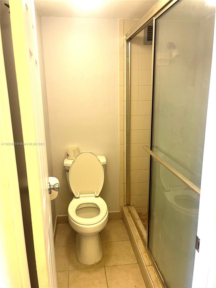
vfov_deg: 67.3
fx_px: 216
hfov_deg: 53.1
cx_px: 108
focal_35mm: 26
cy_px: 144
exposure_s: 1/60
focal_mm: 5.1
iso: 100
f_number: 1.6
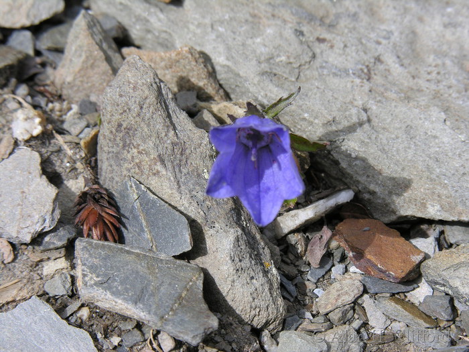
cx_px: 234
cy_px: 176
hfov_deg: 11.3
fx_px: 2371
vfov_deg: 8.5
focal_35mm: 175
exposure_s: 1/238
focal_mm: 44.5
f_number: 7.1
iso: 50
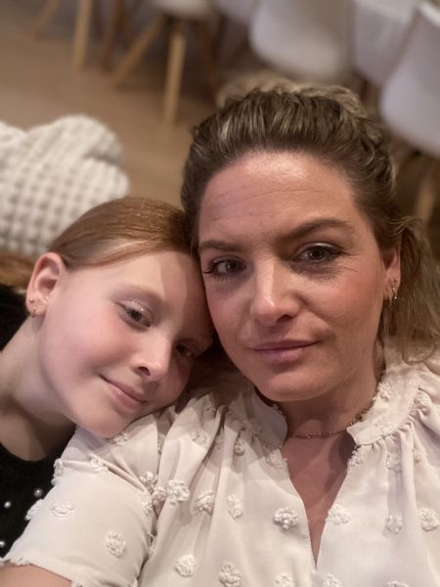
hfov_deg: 46.8
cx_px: 220
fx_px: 508
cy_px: 294
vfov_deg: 60.0
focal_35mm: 30
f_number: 2.2
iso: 640
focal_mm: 2.71
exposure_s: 1/17
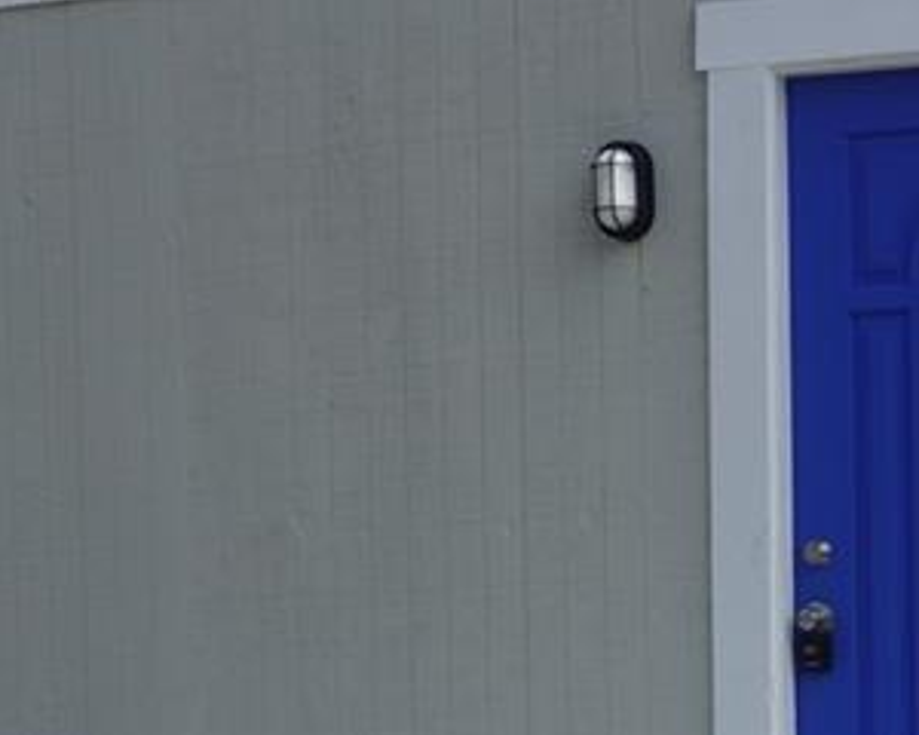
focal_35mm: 120
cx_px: 873
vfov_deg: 12.6
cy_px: 796
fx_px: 3264
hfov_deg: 15.8
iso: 100
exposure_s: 1/250
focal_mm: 16
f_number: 10
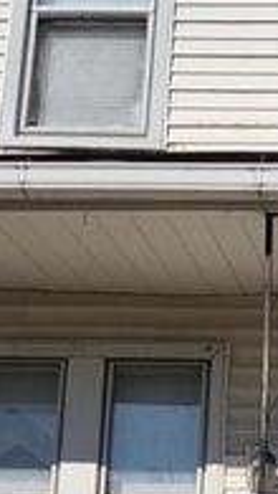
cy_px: 351
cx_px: 382
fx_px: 1268
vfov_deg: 21.9
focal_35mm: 97
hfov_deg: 12.1
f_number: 1.8
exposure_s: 1/8279
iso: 50
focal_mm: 4.25
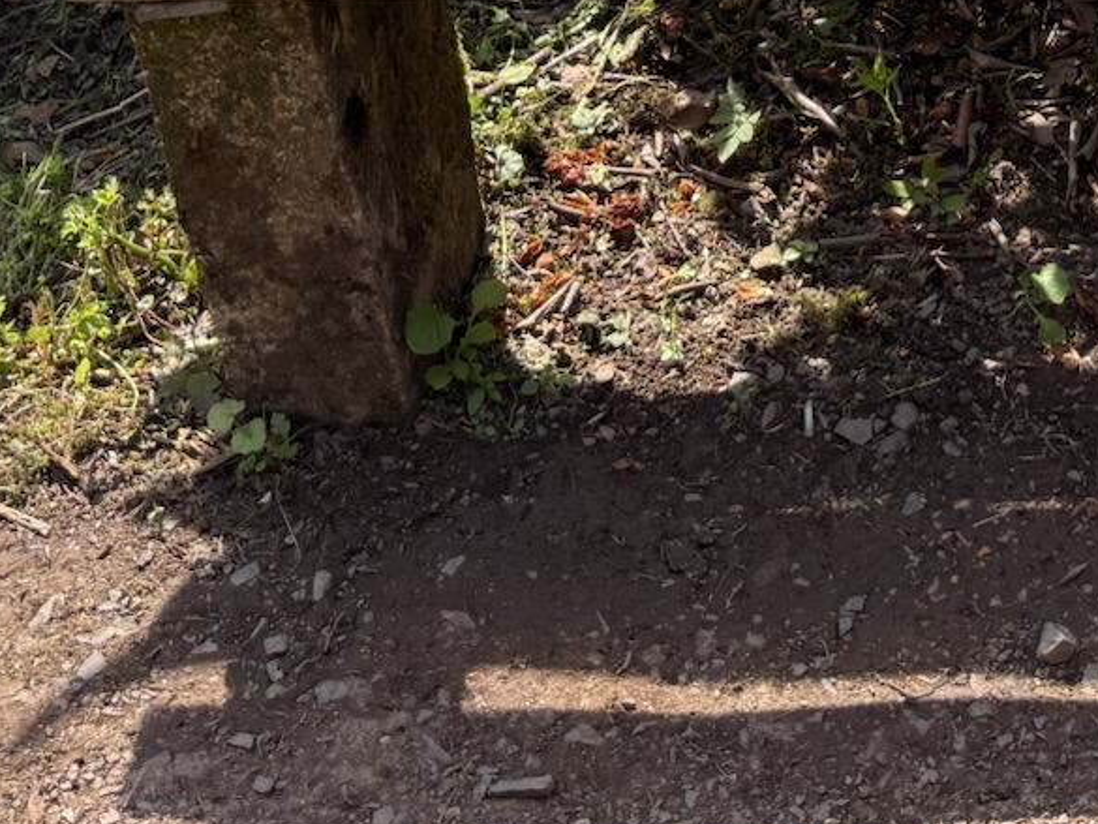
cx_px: 1137
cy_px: -537
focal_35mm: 82
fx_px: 2602
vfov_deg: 16.0
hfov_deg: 22.7
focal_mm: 6.76
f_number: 1.78
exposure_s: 1/1689
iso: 100
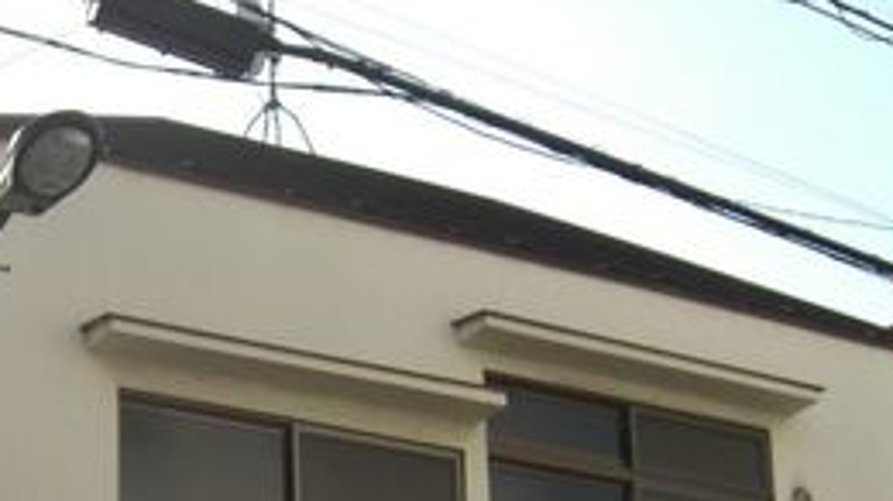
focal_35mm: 86
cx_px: 223
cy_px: 688
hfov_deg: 24.5
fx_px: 2036
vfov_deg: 13.4
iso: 80
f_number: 4
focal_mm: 7.9
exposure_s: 1/640
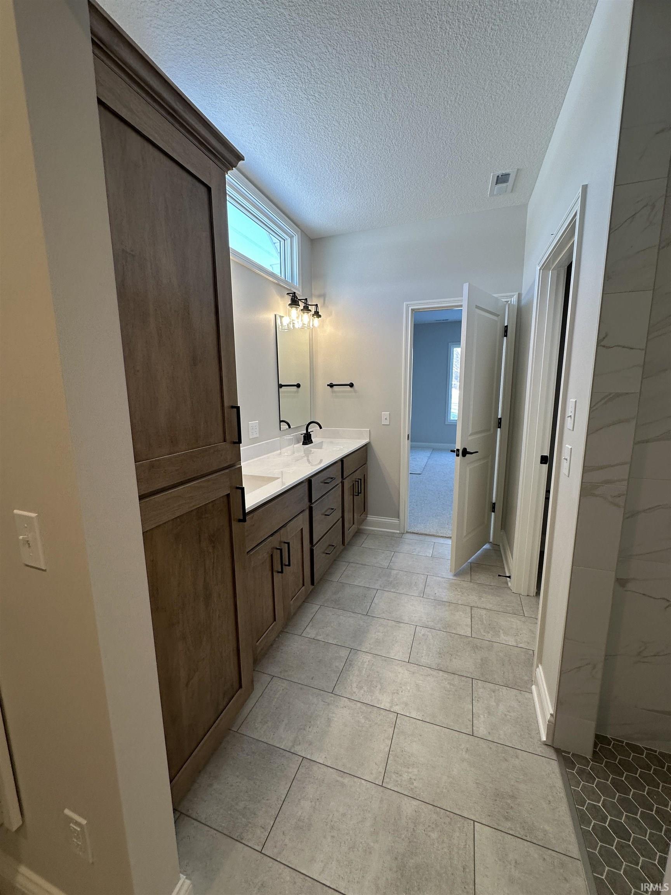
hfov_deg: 85.7
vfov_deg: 102.1
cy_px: 448
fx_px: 362
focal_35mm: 14
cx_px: 336
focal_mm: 2.22
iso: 64
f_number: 2.2
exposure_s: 1/120
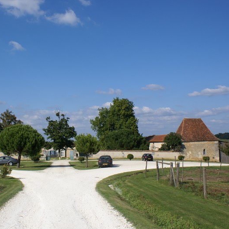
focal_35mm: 39
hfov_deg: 42.0
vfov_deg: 42.8
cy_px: 117
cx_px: 68
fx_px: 292
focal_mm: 20
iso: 100
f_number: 10
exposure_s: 1/250
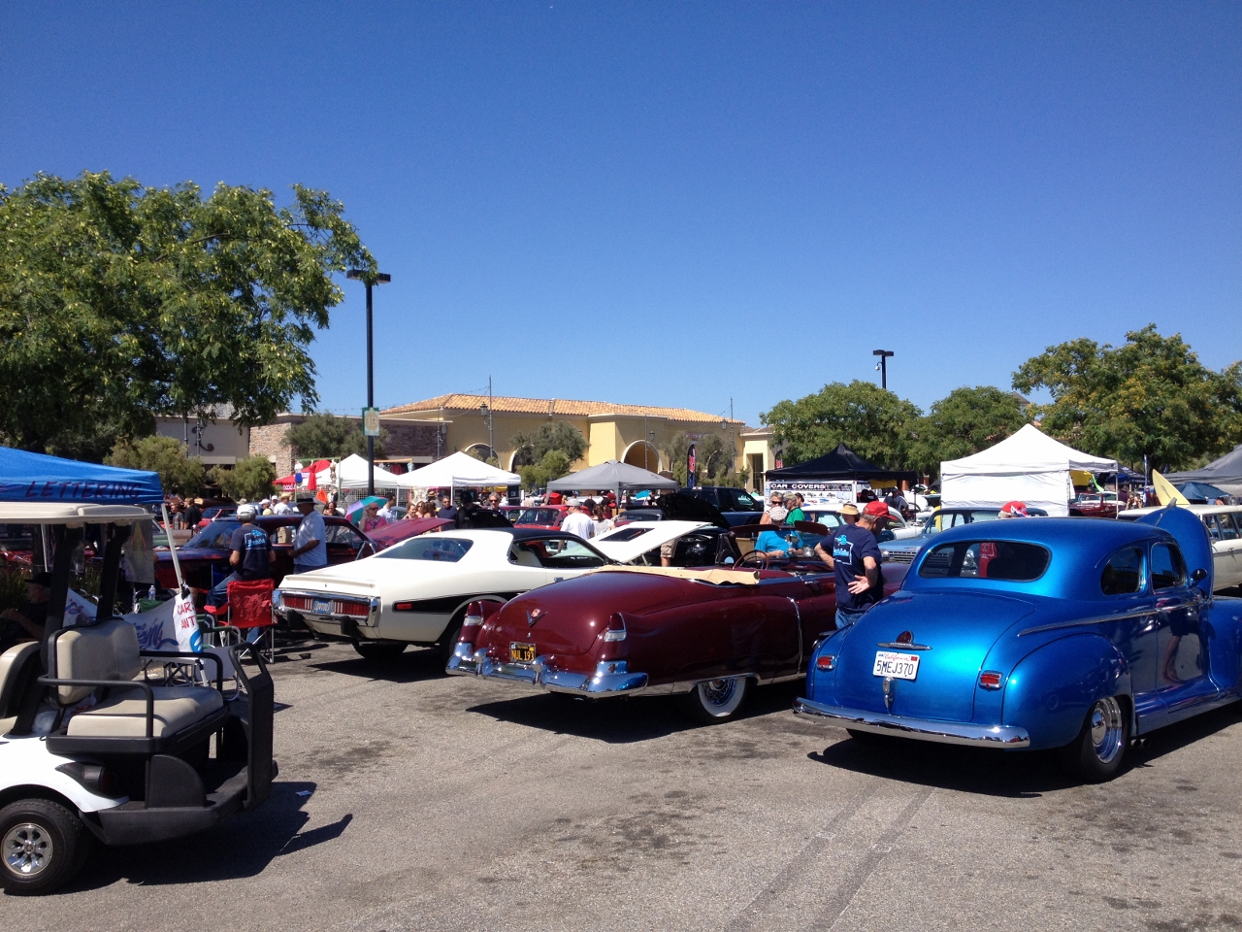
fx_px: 1256
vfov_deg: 40.7
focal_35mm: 35
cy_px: 466
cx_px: 621
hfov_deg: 52.6
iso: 50
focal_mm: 4.28
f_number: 2.4
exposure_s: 1/1672
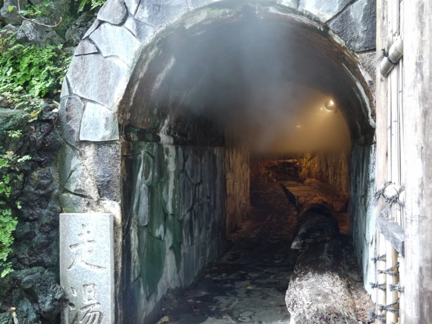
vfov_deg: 36.0
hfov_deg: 46.8
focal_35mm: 40
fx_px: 499
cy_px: 162
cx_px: 216
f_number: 11
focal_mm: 20
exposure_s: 1/5
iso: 800
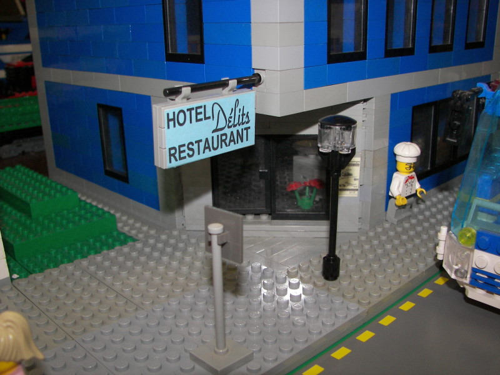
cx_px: 250
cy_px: 188
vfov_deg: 39.7
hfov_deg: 51.4
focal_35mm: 36
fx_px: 520
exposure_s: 1/30
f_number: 2.8
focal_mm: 6
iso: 100
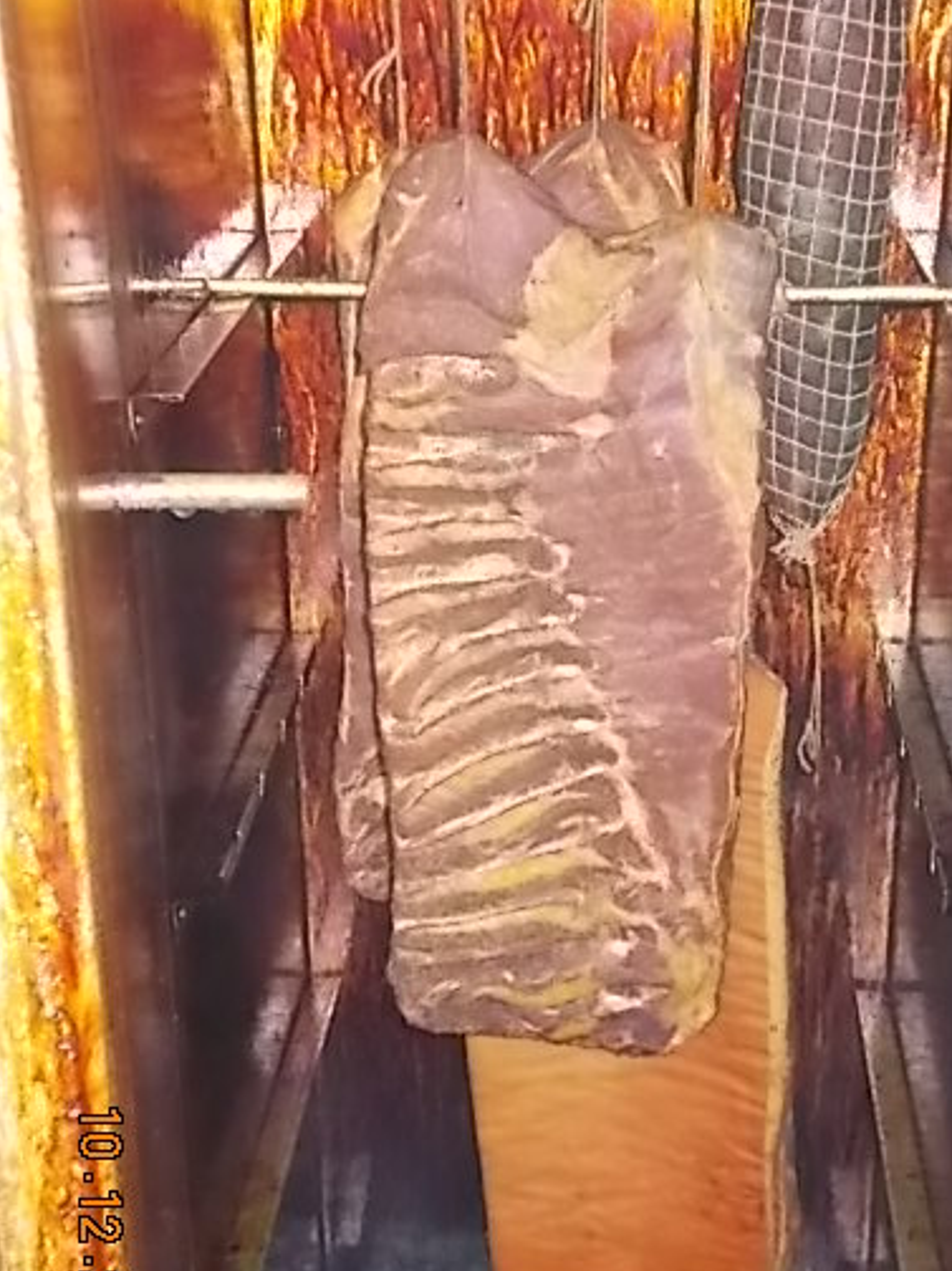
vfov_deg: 34.4
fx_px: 2054
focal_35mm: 56
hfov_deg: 26.0
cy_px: 654
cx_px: 563
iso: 320
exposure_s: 1/30
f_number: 4.2
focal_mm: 7.9
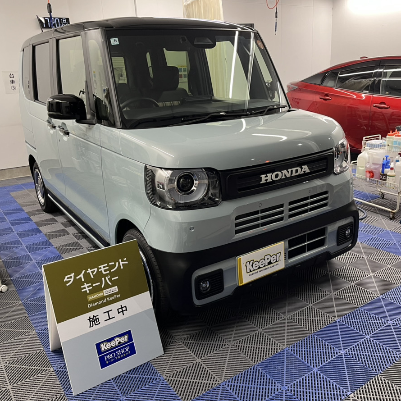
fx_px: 406
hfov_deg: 52.5
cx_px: 218
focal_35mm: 31
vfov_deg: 52.5
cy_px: 202
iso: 125
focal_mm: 5.1
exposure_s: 1/81
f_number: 1.6
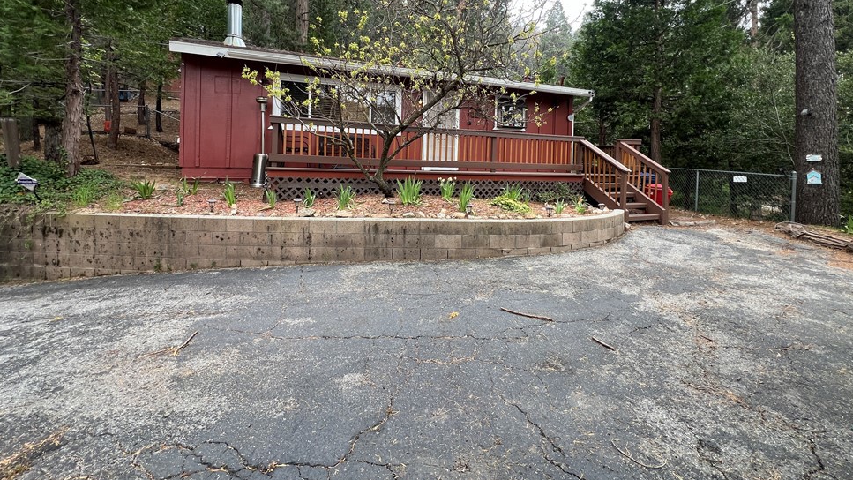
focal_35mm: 15
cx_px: 437
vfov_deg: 68.9
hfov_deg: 103.0
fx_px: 339
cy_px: 167
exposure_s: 1/99
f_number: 1.8
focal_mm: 1.57
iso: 50
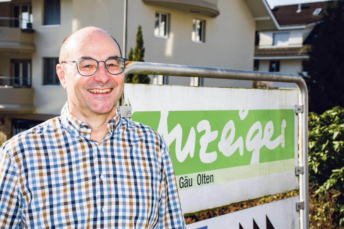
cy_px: 114
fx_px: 573
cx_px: 172
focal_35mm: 60
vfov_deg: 22.6
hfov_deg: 33.4
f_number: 7.1
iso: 100
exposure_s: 1/250
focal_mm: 40
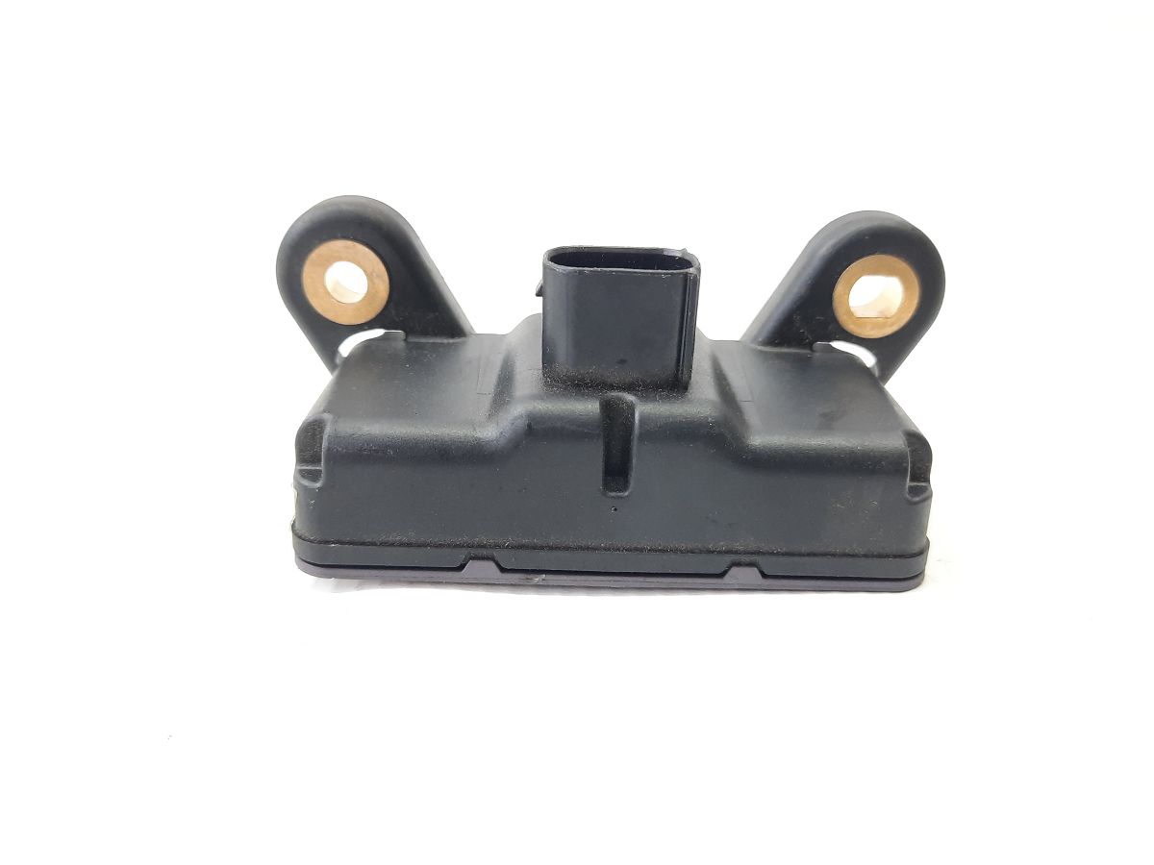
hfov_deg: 69.4
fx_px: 833
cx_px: 577
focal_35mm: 25
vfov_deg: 54.9
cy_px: 432
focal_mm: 4.6
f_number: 2
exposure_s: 1/50
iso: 160
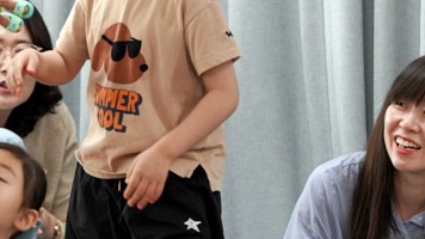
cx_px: 8
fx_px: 5971
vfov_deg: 2.3
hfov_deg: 4.1
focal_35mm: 530
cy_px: -48
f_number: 4
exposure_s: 1/250
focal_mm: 200
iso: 2500
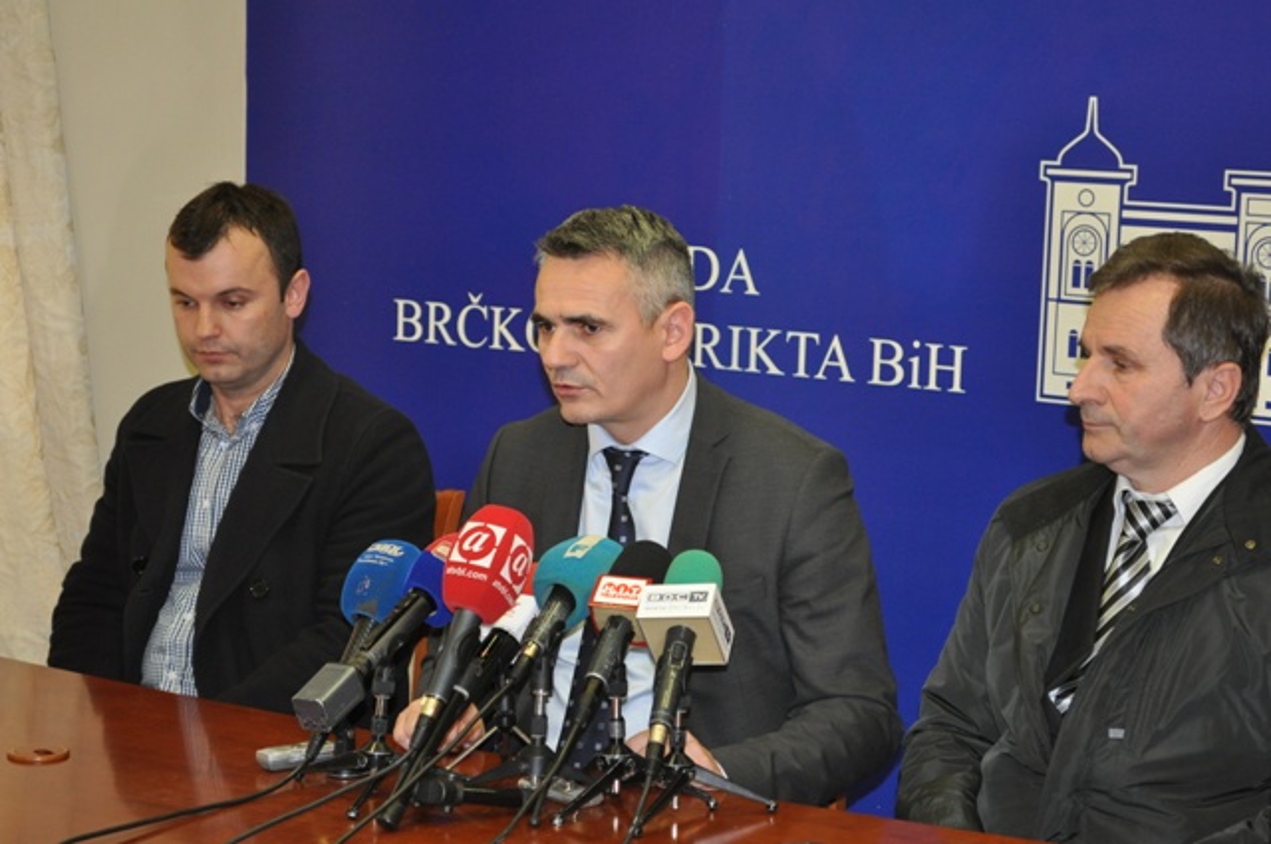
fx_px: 2909
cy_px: 422
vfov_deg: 16.5
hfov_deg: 24.6
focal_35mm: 82
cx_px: 636
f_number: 5.6
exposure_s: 1/60
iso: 800
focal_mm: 55
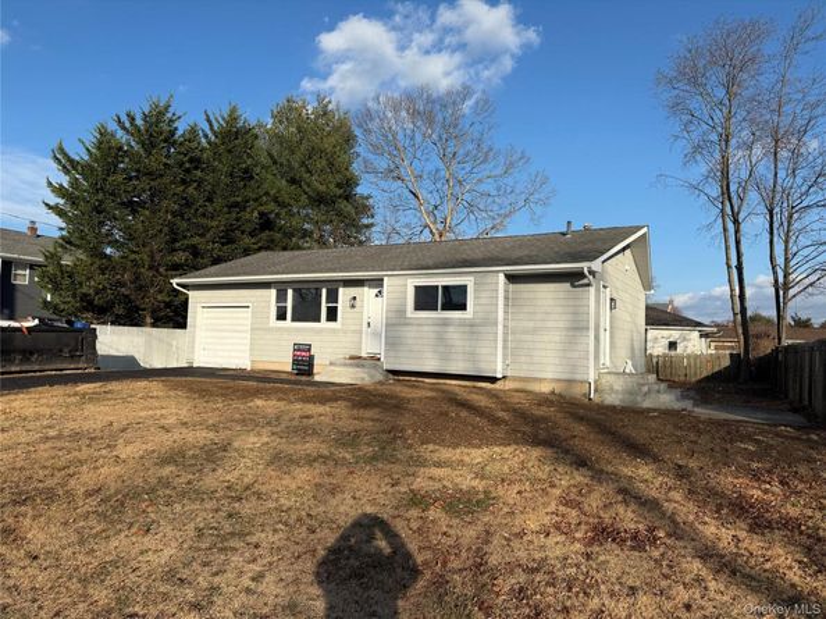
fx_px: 572
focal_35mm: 24
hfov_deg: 71.6
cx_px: 413
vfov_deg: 56.8
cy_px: 310
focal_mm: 6.76
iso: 80
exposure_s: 1/4975
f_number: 1.78
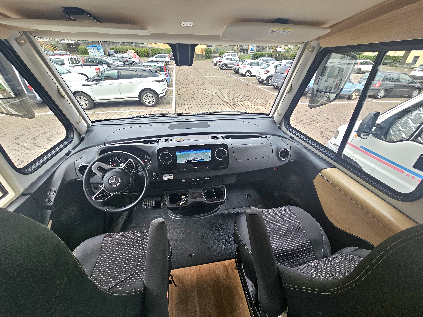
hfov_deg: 106.2
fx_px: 159
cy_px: 158
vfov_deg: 89.9
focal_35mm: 13
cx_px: 212
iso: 50
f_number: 2.2
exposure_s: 1/143
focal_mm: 2.2
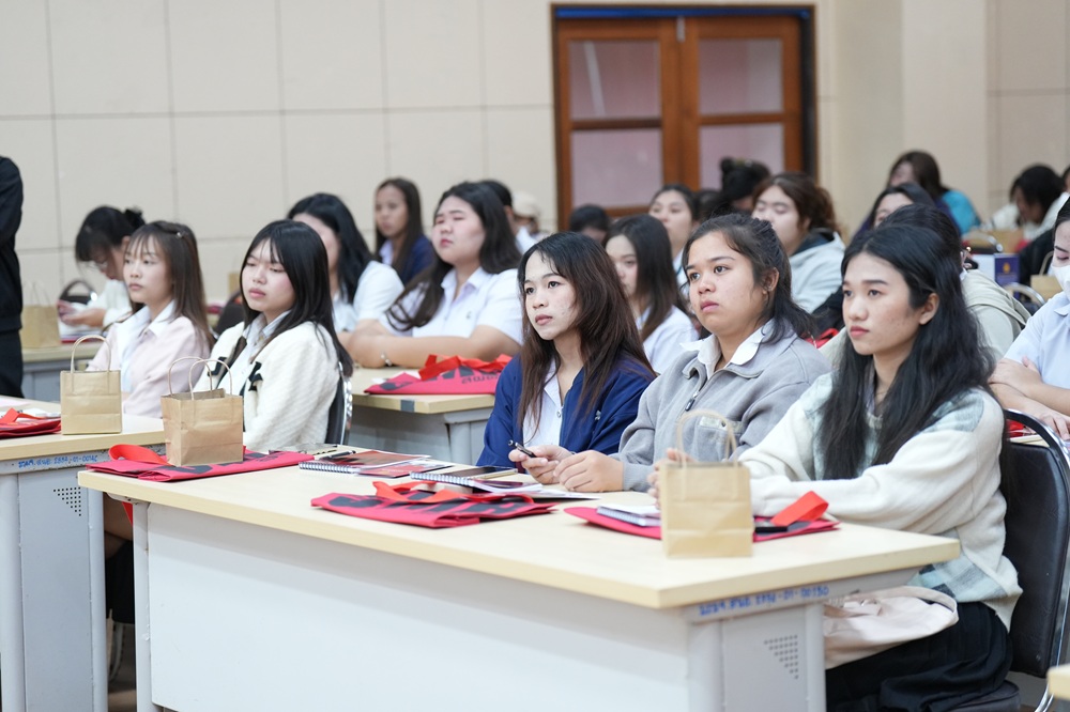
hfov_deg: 24.5
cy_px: 356
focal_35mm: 83
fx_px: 2466
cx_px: 535
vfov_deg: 16.4
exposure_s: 1/160
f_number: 2.8
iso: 2500
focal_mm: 83
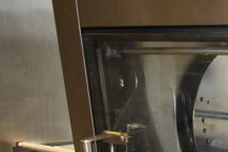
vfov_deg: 17.0
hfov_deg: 23.0
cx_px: 314
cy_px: 194
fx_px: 482
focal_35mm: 76
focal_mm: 18
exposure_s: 1/30
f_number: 3.5
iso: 640
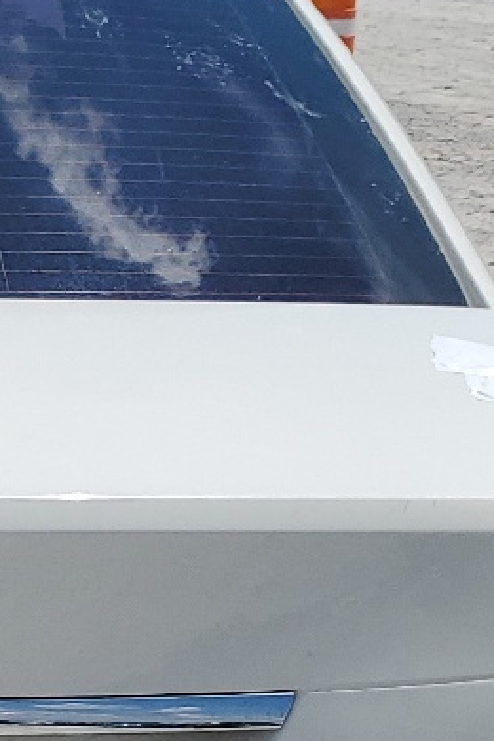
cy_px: 809
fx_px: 2285
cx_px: -363
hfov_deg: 11.5
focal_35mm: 111
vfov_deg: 17.8
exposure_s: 1/10000
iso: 50
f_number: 1.5
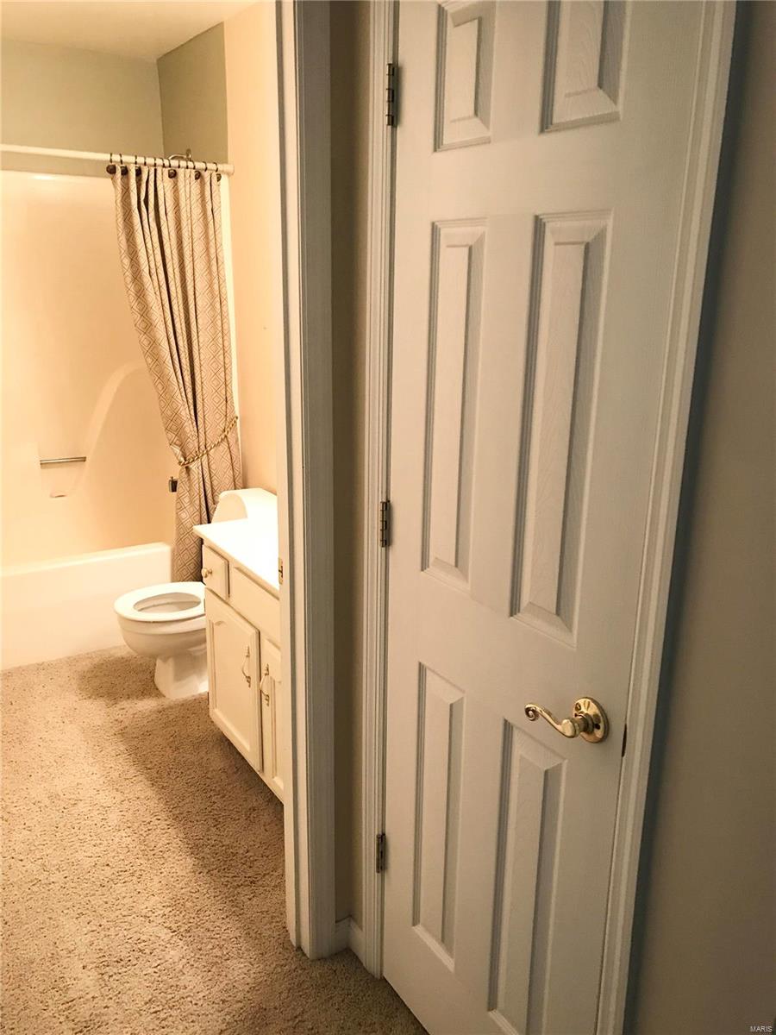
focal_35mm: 28
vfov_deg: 63.4
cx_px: 388
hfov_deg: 49.7
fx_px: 837
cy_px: 518
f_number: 1.8
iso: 50
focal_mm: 3.99
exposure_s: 1/15
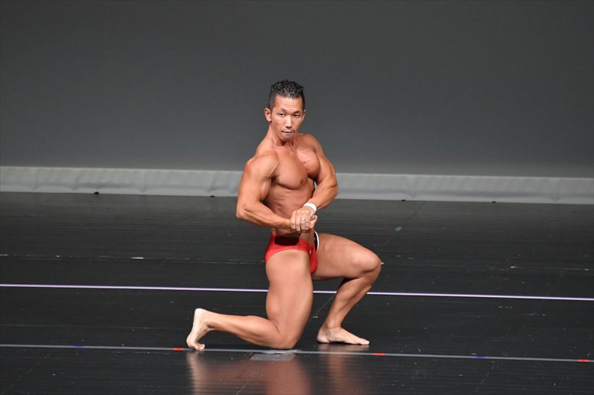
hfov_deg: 4.6
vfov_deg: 3.1
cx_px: 297
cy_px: 198
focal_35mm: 450
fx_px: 7421
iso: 4000
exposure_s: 1/400
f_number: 5.6
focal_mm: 300
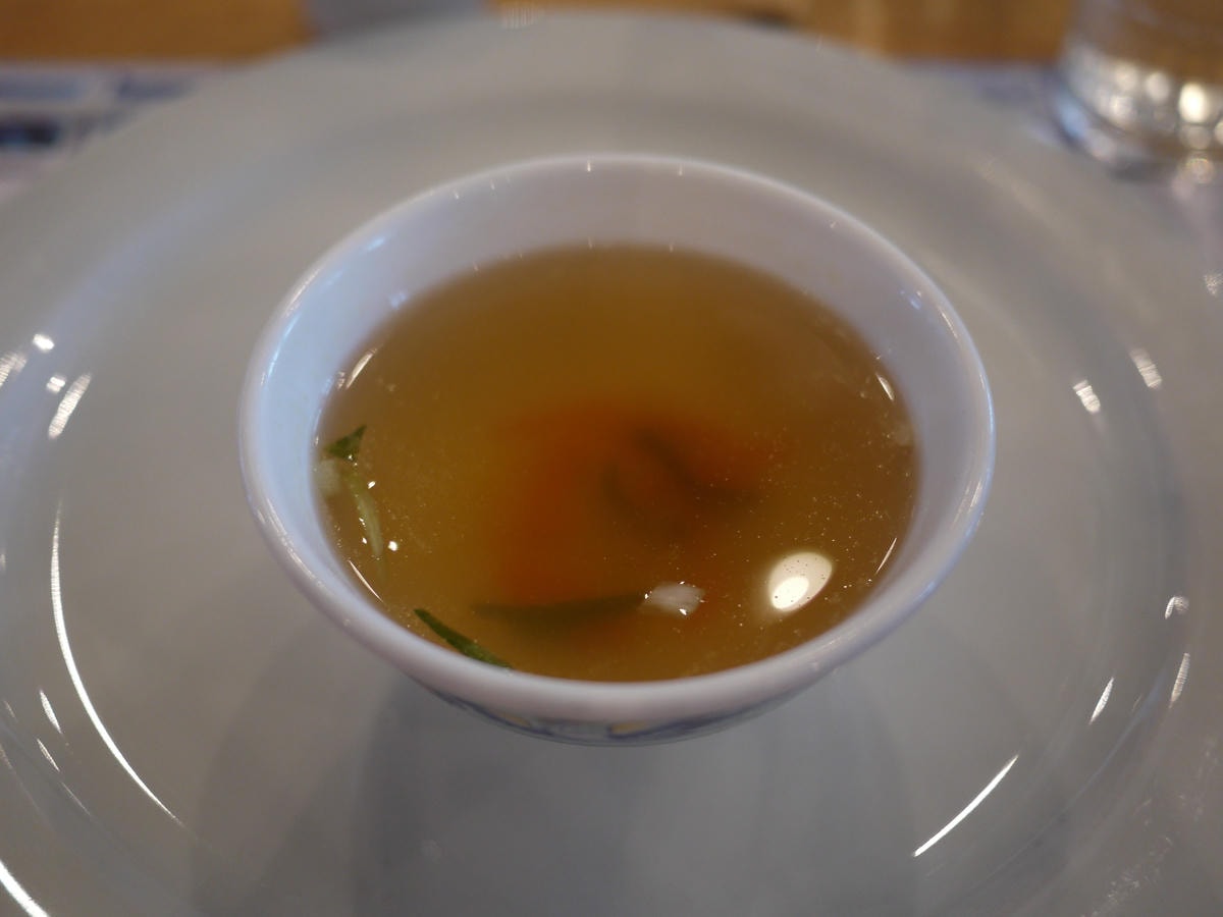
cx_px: 612
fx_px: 1413
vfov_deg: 36.0
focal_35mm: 40
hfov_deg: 46.8
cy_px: 458
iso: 400
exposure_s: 1/125
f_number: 1.7
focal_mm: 20
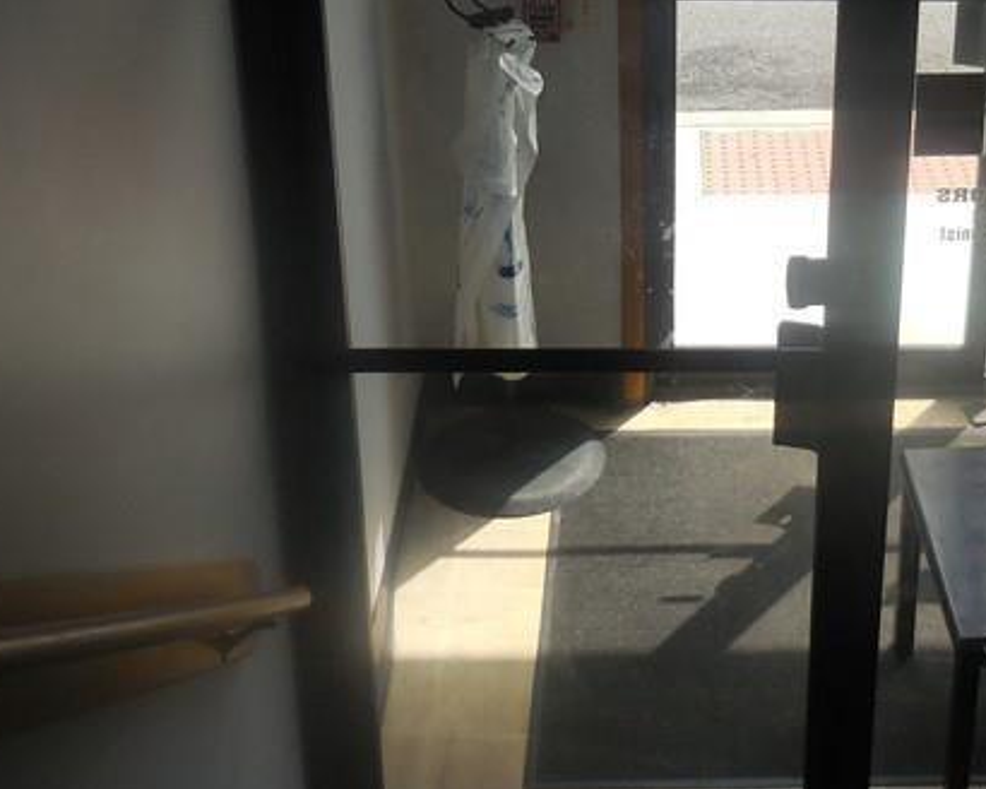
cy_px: 72
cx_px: 733
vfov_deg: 24.3
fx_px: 1780
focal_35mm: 61
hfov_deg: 30.5
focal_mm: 4.5
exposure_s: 1/500
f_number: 3.3
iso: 125
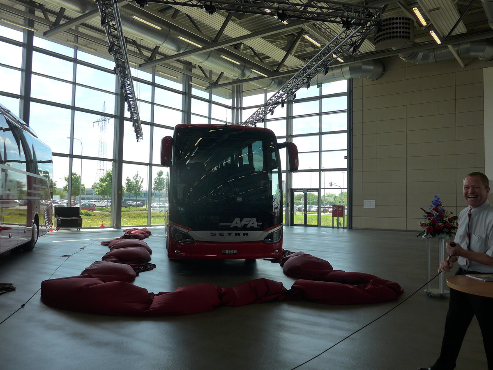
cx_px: 246
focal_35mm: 29
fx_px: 413
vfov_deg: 48.2
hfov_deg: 61.7
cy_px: 185
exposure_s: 1/500
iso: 125
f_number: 2.8
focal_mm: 6
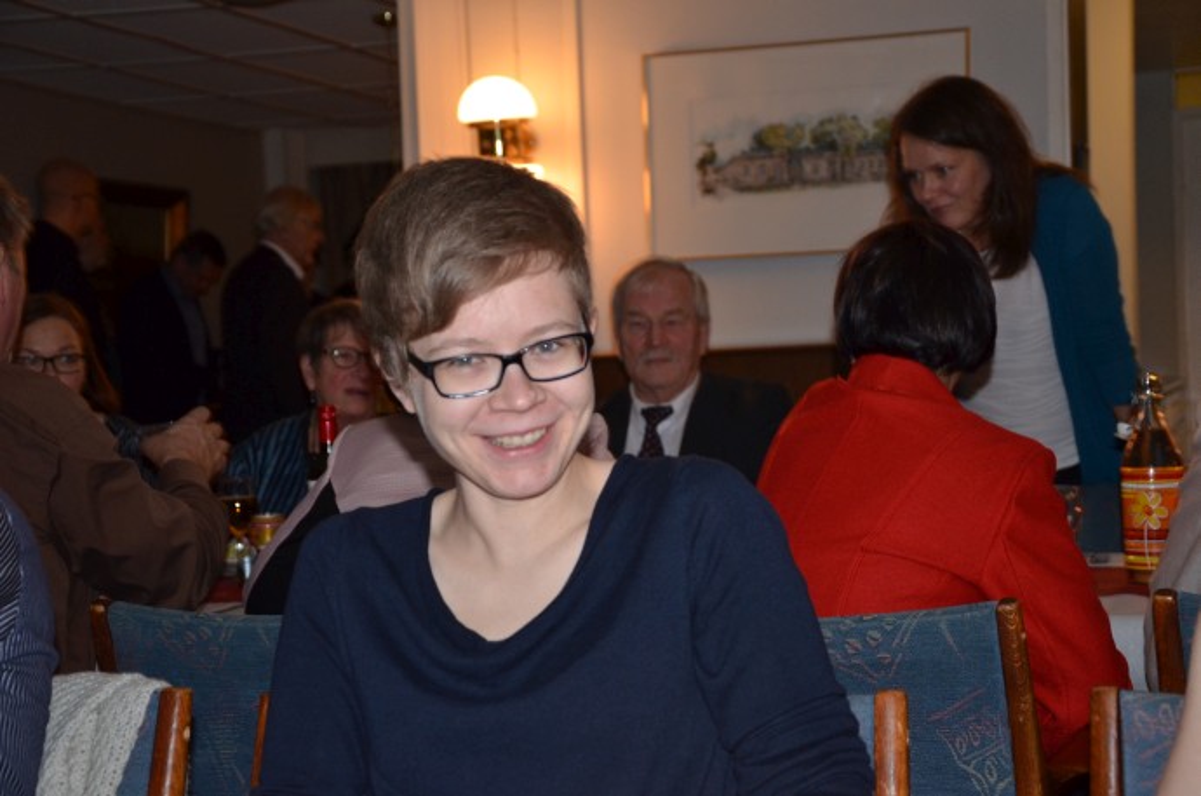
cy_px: 398
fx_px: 2247
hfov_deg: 29.9
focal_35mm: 68
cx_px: 600
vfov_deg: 20.1
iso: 800
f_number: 4.8
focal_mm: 45
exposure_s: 1/60
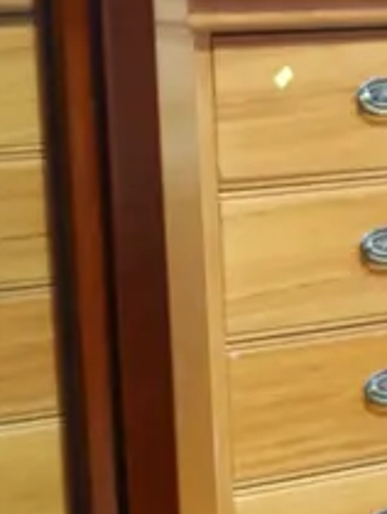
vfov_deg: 10.3
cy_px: 800
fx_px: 2752
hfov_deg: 7.8
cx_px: 685
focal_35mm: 185
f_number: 4.1
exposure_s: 1/60
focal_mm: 19
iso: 1250
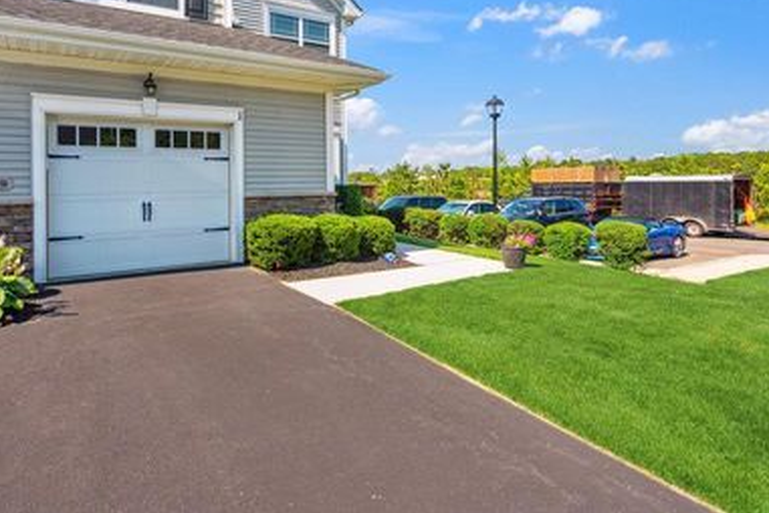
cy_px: 178
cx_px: 373
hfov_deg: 81.2
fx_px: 449
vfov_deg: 58.4
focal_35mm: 21
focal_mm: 16
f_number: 5.6
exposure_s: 1/200
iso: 80
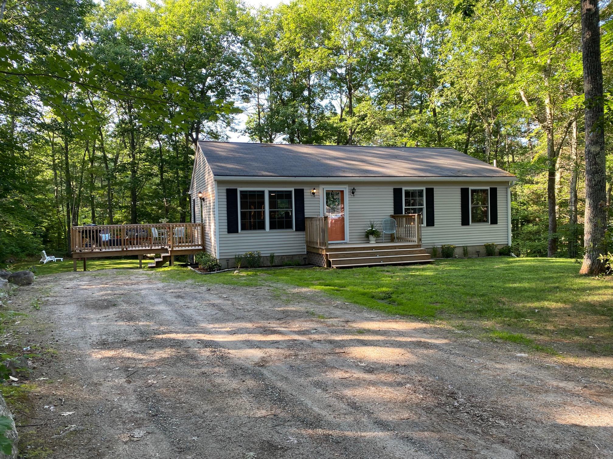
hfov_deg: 67.3
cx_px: 306
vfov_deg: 53.1
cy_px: 230
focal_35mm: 26
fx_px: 460
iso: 40
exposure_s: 1/121
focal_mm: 4.25
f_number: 1.8
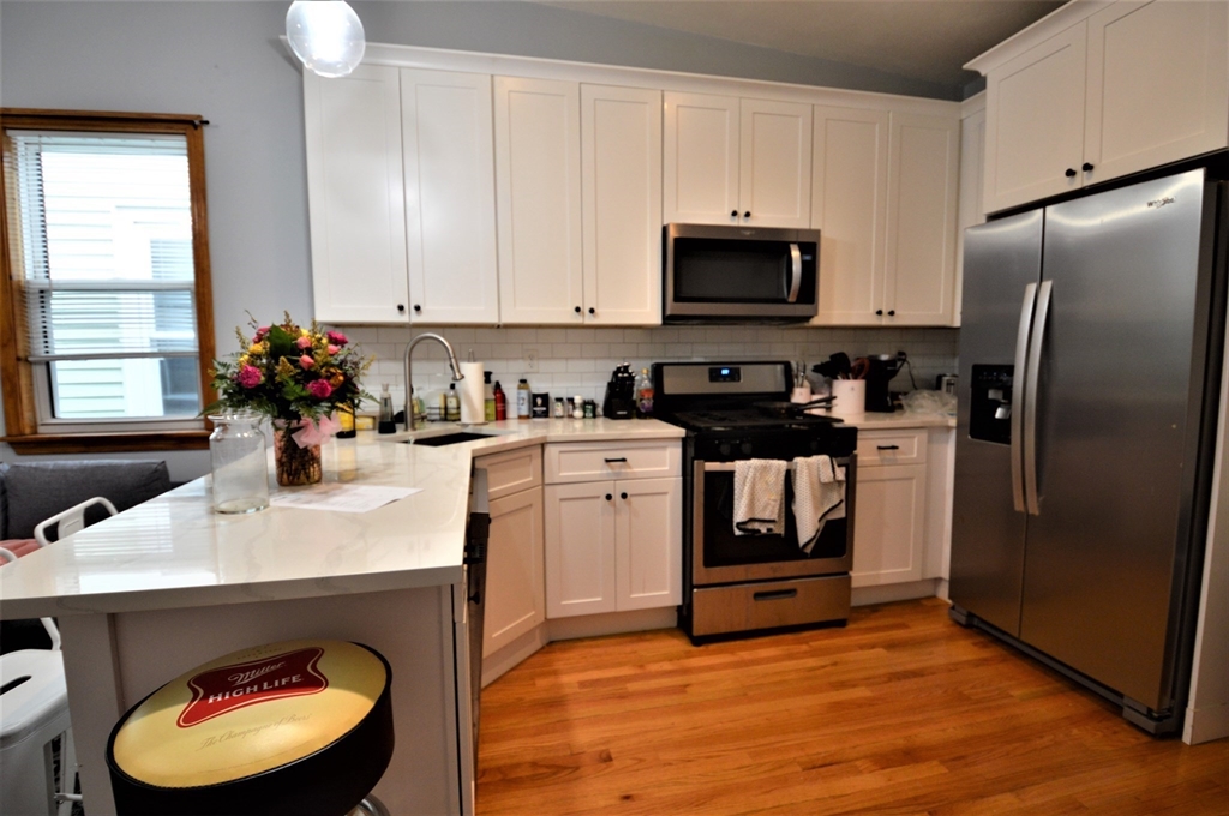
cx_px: 614
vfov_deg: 77.2
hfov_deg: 100.5
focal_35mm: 15
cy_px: 408
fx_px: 511
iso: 400
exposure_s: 1/80
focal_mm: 10
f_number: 4.5
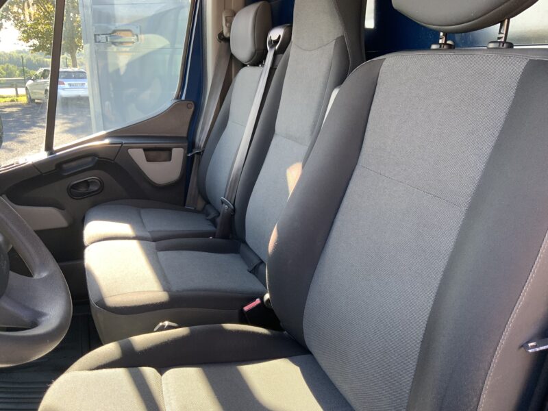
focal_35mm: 29
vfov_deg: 48.2
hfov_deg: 61.7
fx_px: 459
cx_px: 274
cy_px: 206
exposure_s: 1/122
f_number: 1.8
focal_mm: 3
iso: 40
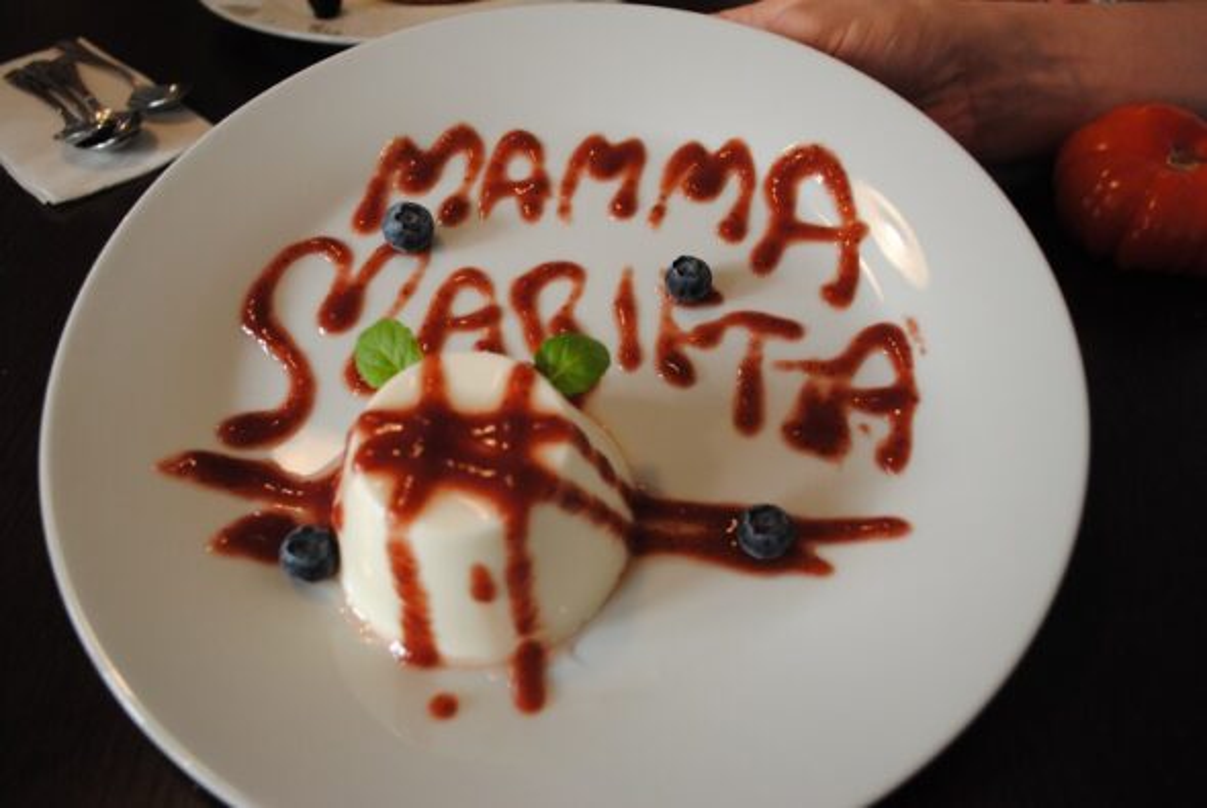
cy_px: 404
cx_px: 604
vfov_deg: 43.7
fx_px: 1007
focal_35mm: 30
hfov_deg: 61.9
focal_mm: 20
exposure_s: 1/50
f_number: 3.8
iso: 400
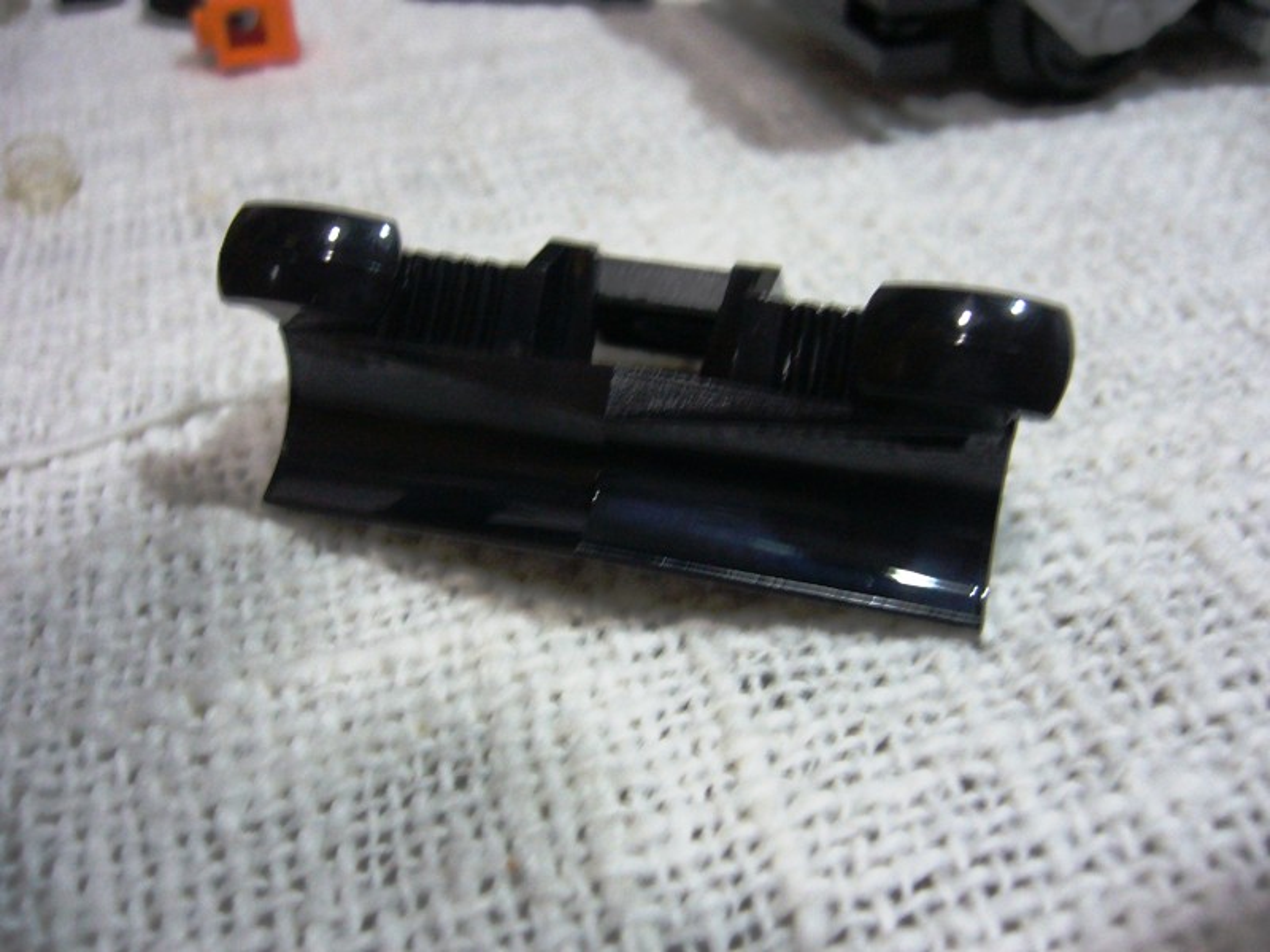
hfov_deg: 52.6
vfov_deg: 40.7
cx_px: 635
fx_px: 1284
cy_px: 476
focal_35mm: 35
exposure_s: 1/8
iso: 200
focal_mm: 5.8
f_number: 2.8
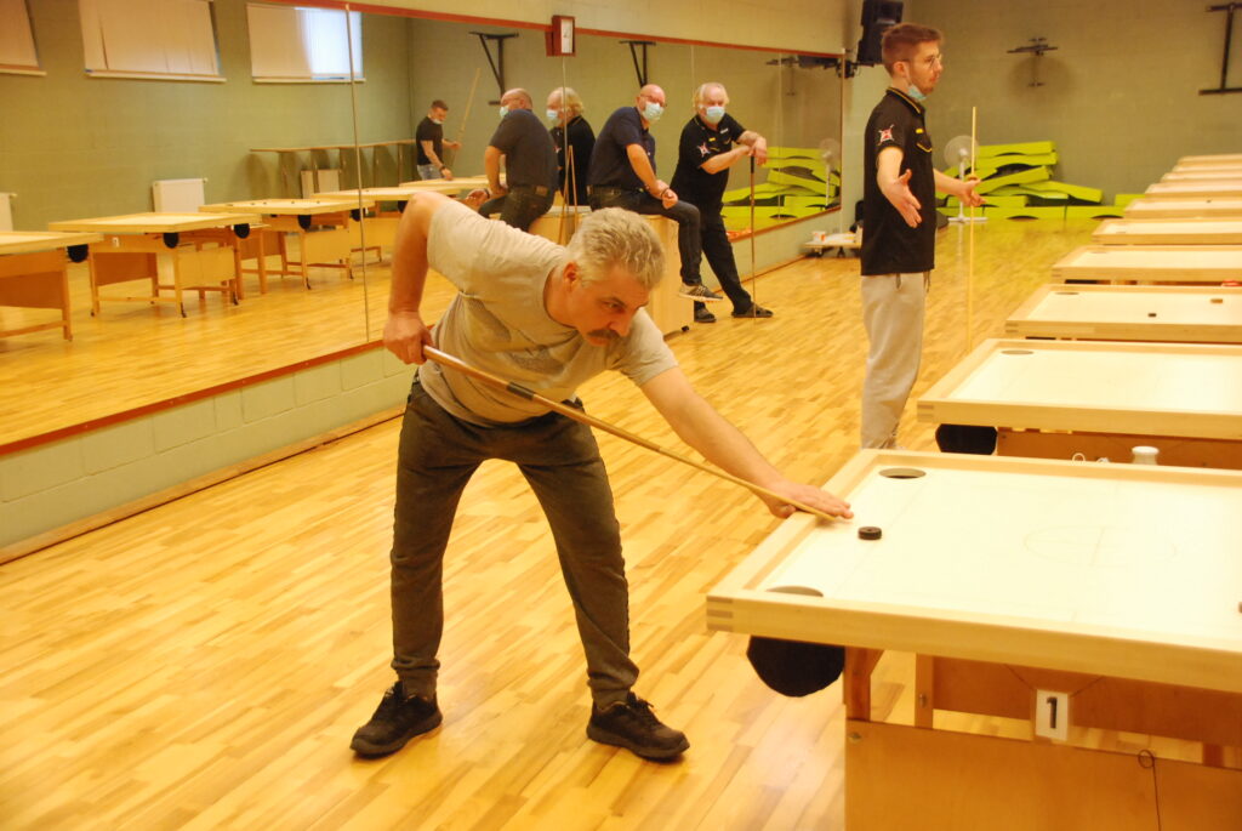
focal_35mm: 48
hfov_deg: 41.1
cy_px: 416
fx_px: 1658
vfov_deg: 28.1
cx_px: 621
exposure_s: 1/80
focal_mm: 32
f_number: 4.5
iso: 1600
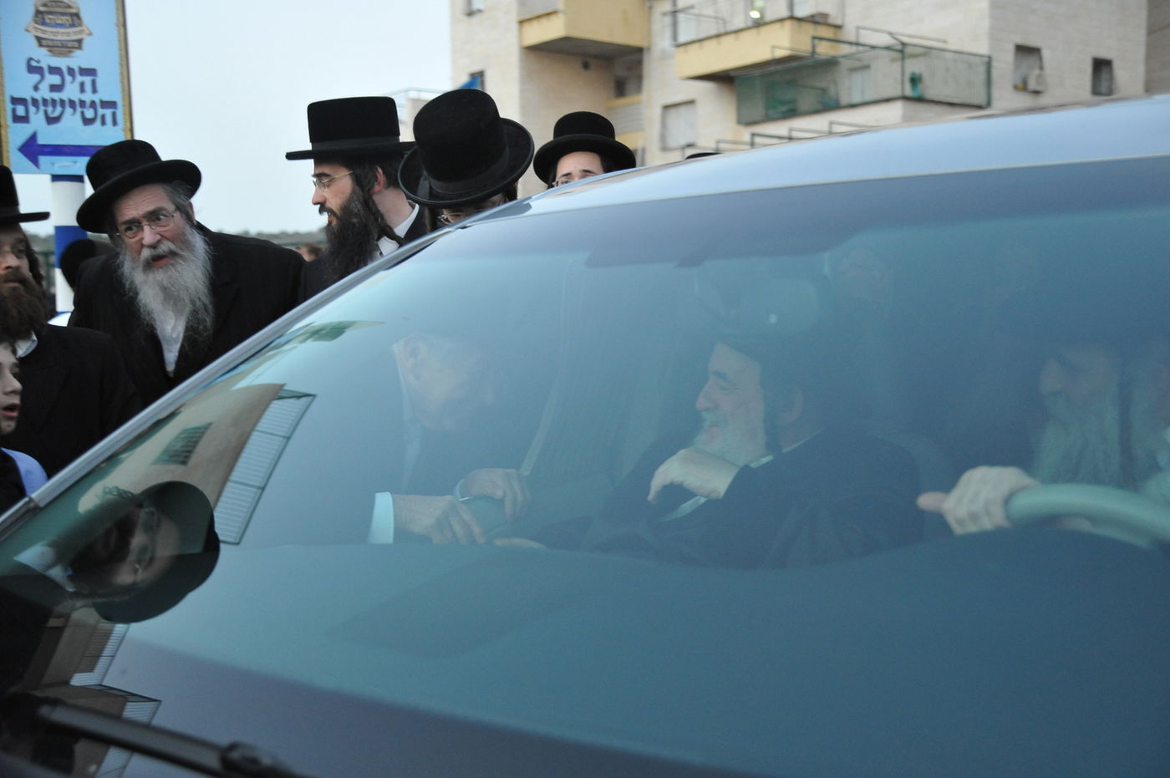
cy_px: 389
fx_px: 1461
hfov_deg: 43.6
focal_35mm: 45
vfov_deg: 29.8
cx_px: 585
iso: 2500
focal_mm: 45
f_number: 3.5
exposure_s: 1/60
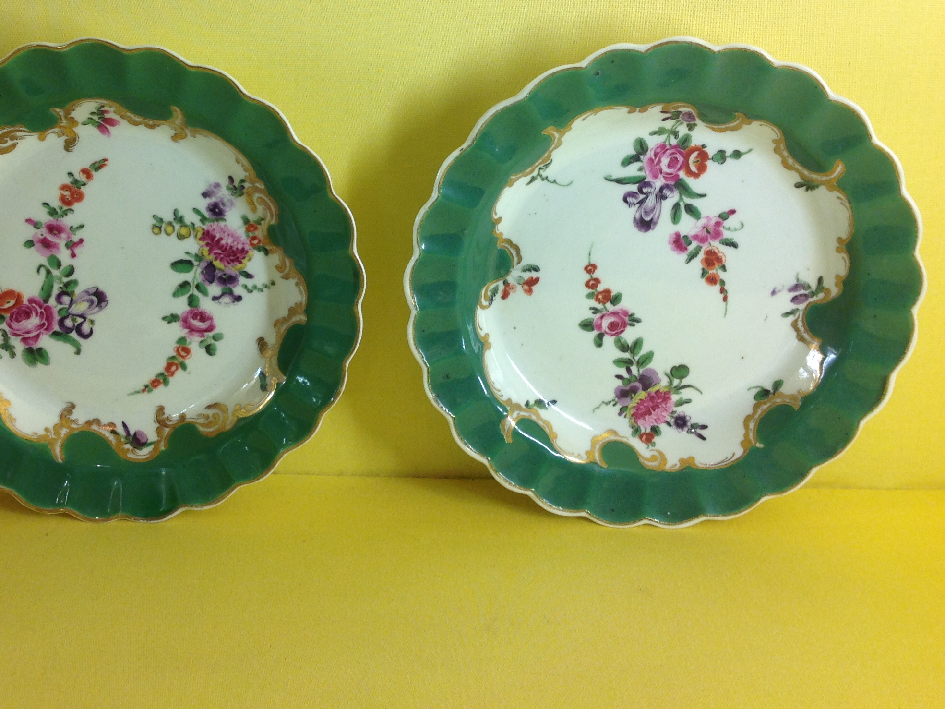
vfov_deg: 31.4
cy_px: 257
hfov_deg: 41.0
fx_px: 1256
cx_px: 366
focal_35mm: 46
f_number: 2.4
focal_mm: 4.28
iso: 50
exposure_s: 1/24
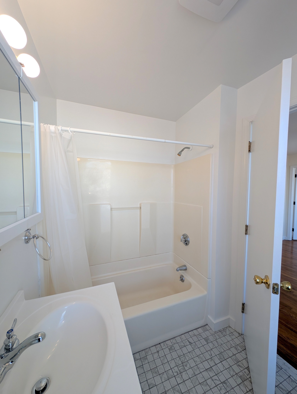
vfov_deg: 110.5
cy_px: 197
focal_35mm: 12
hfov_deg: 94.6
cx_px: 148
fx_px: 137
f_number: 1.95
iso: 71
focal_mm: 2.23
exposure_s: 1/120
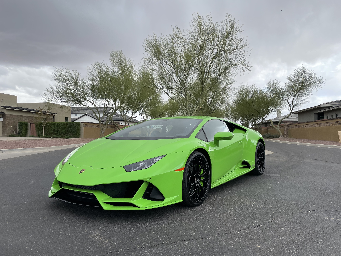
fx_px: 256
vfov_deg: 53.1
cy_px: 128
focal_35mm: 26
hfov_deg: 67.3
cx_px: 170
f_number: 1.6
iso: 32
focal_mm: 4.2
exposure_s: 1/1435
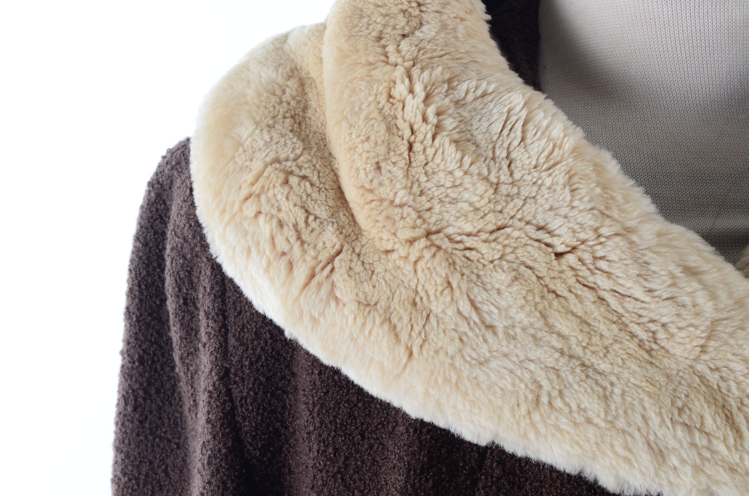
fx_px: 1713
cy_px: 248
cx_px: 374
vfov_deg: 16.5
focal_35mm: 82
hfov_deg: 24.7
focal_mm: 55
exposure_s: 1/80
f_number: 18
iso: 400
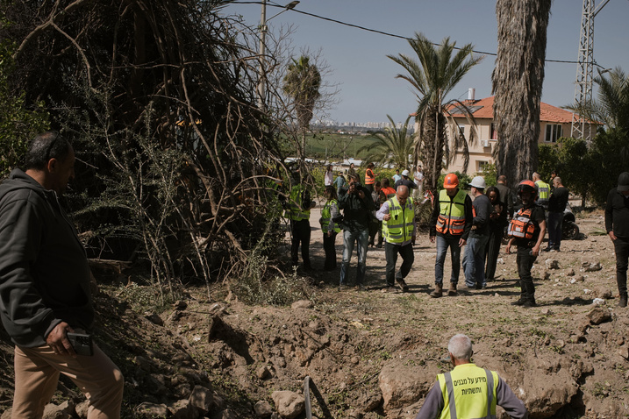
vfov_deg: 26.8
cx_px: 379
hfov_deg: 39.4
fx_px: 874
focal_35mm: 50
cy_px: 285
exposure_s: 1/2000
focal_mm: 35
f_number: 8
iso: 500
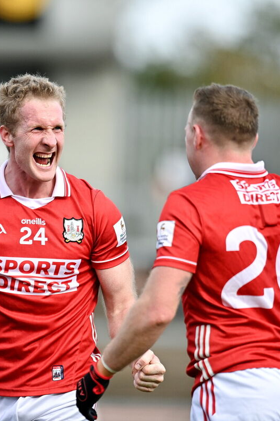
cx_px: 41
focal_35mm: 752
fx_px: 8773
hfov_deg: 1.8
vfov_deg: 2.7
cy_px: 210
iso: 500
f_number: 4
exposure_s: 1/2000
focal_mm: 500
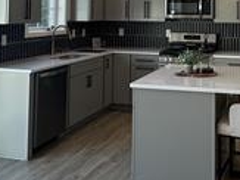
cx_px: 168
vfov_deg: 25.1
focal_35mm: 55
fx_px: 381
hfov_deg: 34.5
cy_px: -4
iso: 80
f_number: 2.2
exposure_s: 1/120
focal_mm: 2.22
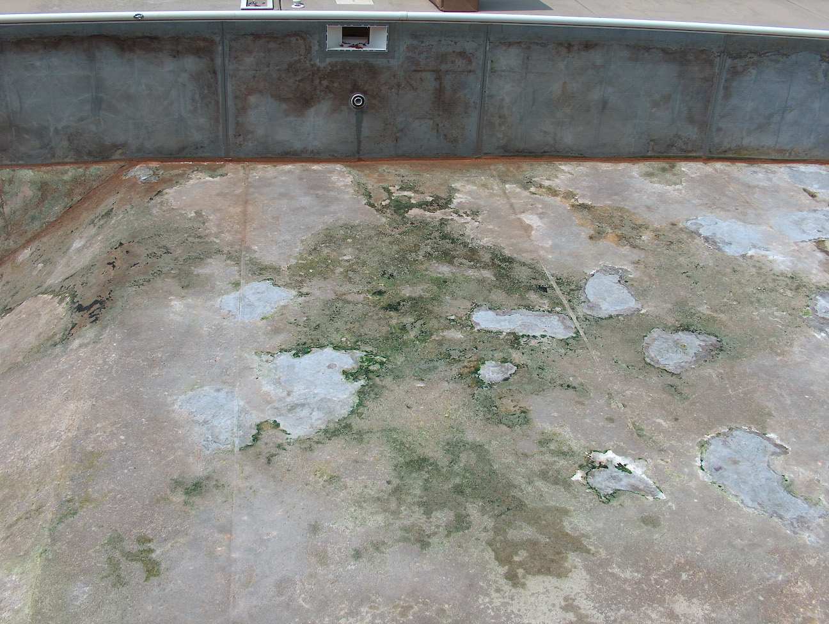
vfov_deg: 38.8
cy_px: 312
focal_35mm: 37
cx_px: 414
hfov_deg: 50.1
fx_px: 887
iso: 100
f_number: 6.7
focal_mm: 7.6
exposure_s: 1/562
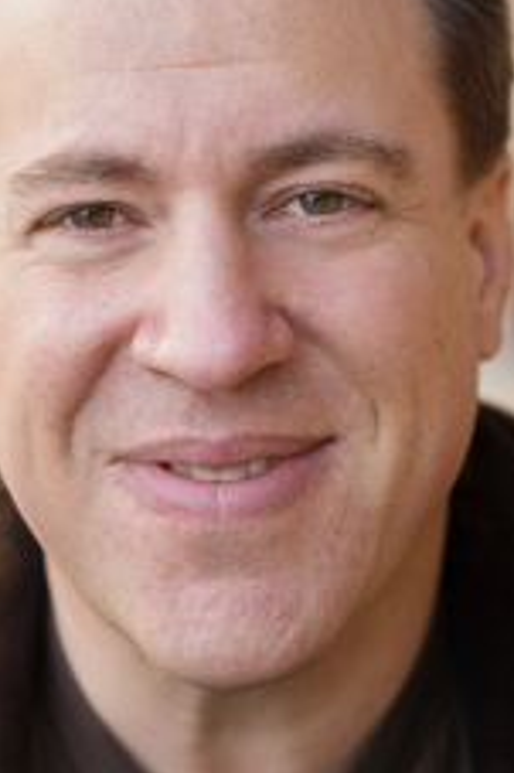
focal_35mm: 187
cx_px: 136
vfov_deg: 11.0
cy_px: 366
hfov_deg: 7.3
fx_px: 4011
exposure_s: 1/250
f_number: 3.3
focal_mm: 85
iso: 200
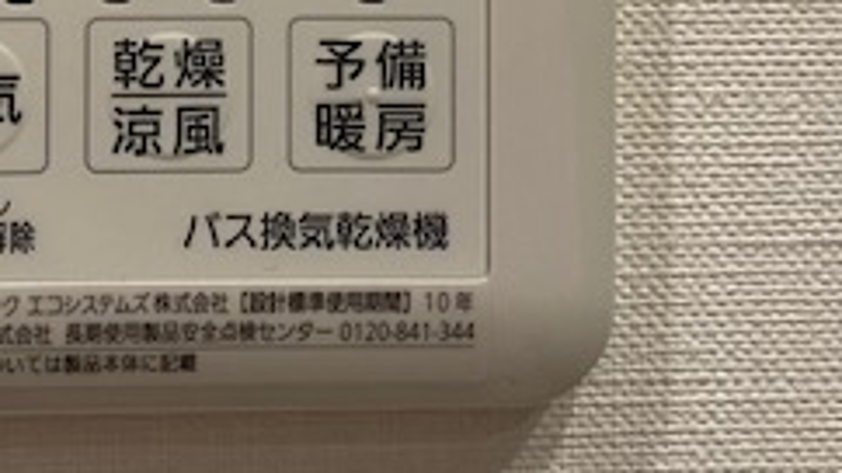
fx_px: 1674
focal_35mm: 75
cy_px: -181
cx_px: 153
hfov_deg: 27.6
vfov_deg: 15.2
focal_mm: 4.25
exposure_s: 1/56
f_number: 1.8
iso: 80
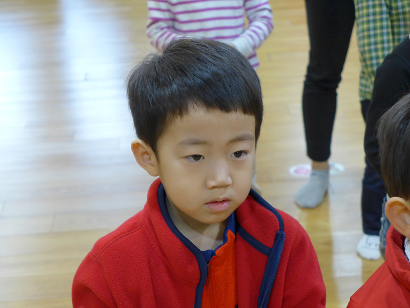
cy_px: 154
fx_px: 888
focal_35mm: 75
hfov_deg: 26.0
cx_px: 205
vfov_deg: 19.6
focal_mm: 14.7
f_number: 2.2
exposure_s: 1/80
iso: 400
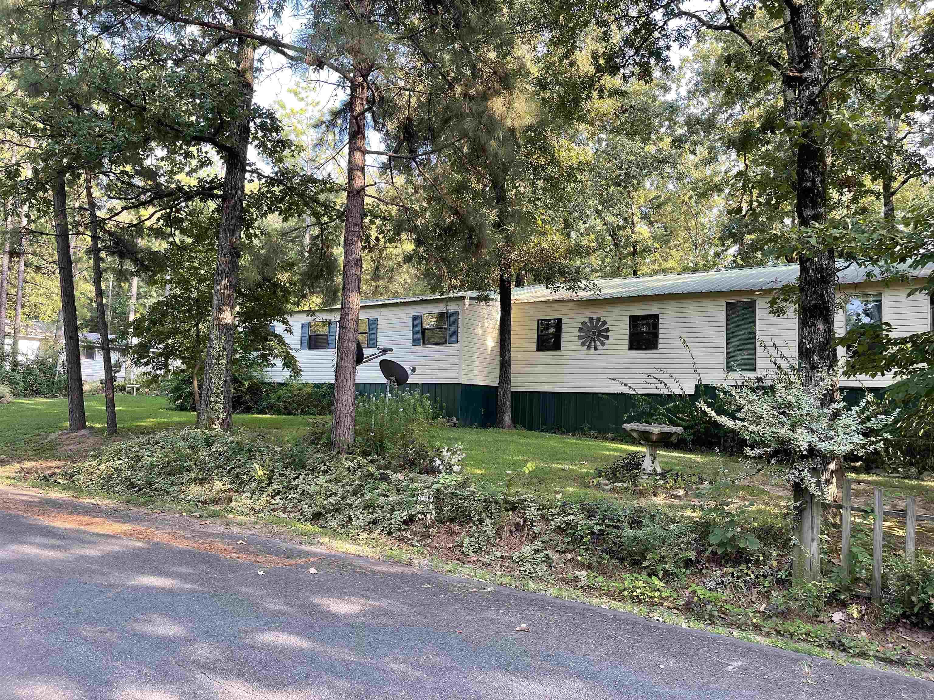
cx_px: 467
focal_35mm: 26
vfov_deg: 53.1
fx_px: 702
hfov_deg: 67.3
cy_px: 350
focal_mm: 5.1
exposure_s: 1/121
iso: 40
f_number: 1.6
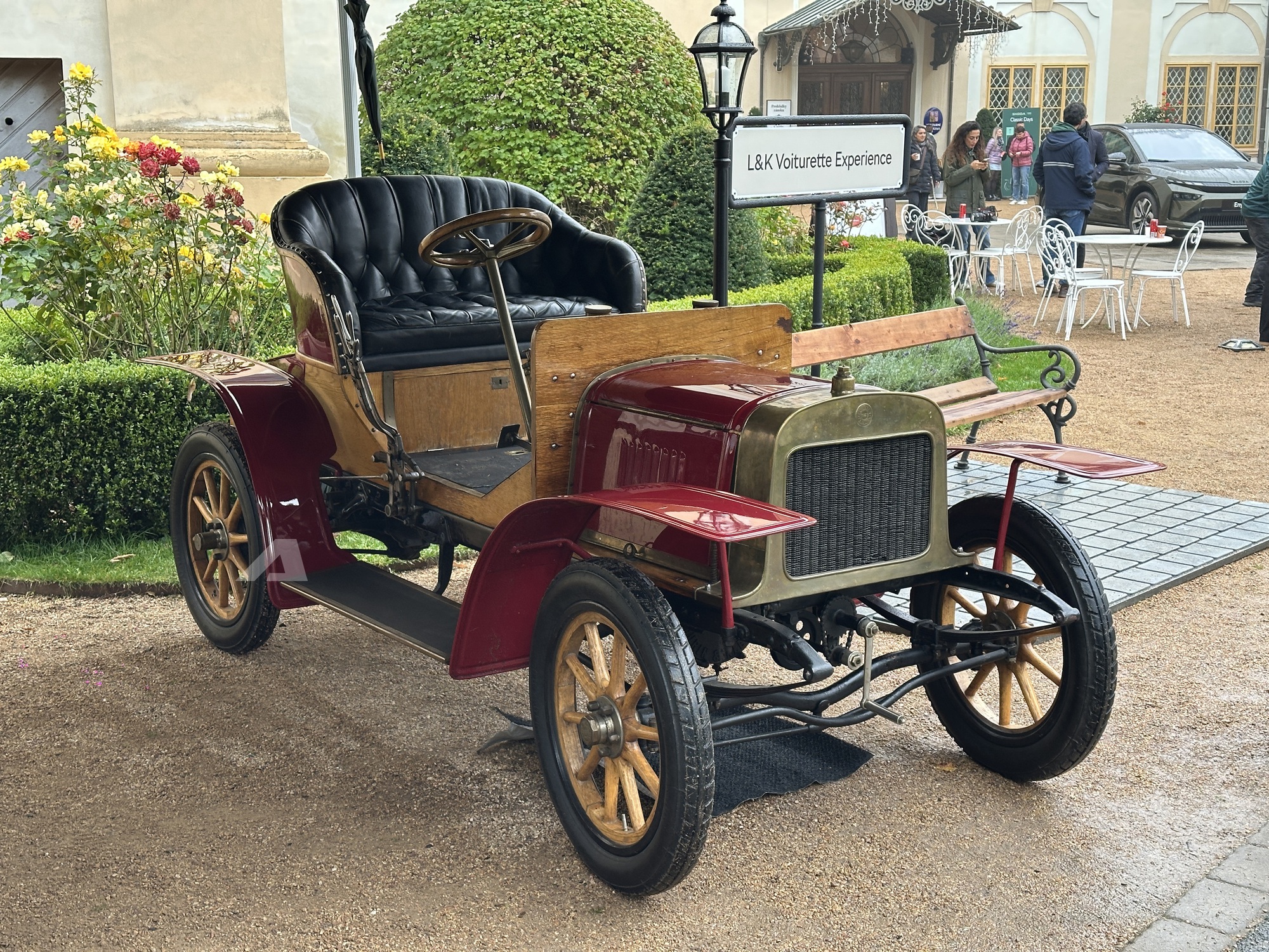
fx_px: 1760
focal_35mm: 48
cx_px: 634
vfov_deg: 30.3
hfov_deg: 39.7
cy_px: 476
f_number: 1.78
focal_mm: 6.86
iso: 80
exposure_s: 1/107
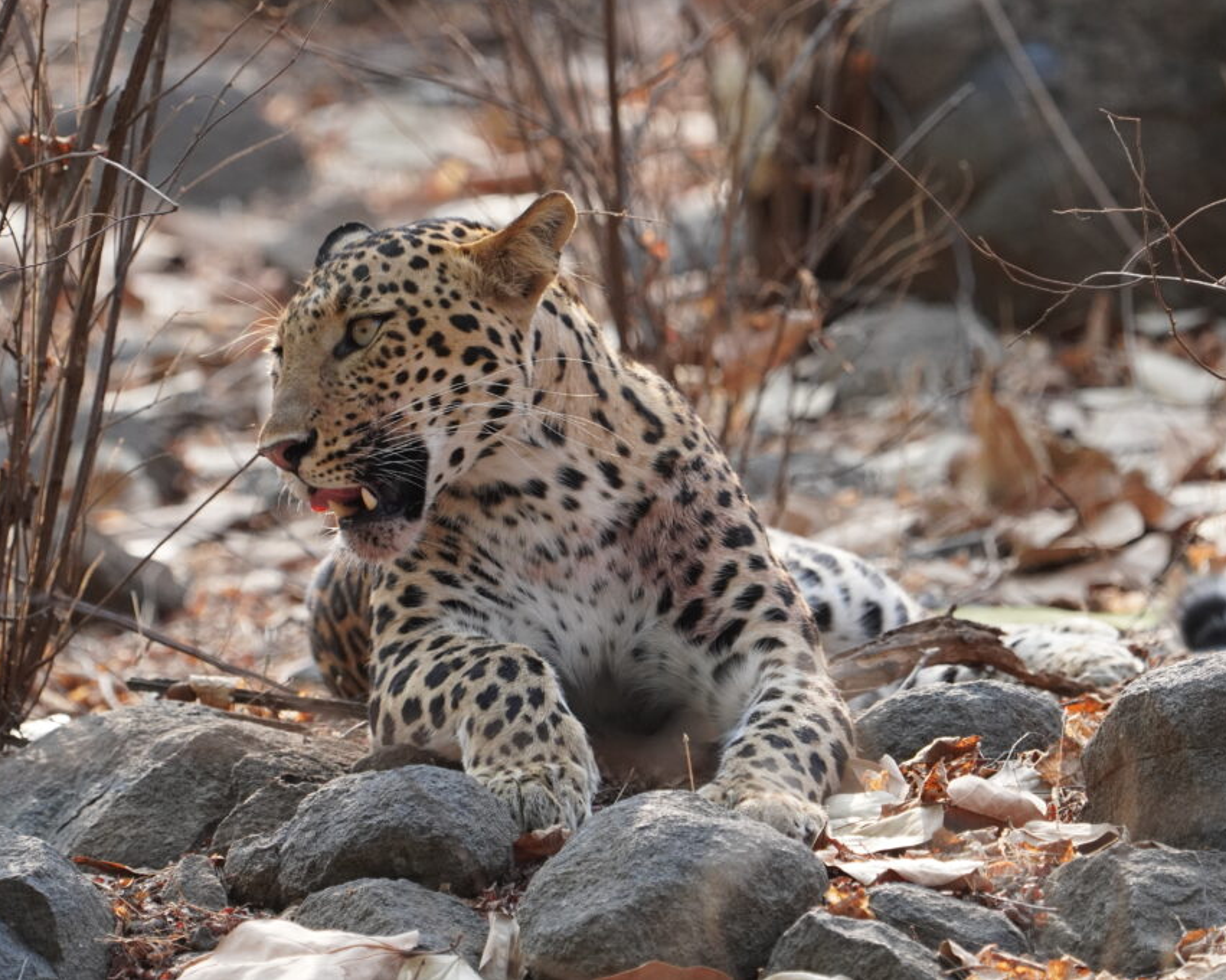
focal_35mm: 792
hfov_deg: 2.4
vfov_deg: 2.0
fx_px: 28709
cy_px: 489
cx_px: 496
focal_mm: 467
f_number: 6.3
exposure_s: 1/500
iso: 1250
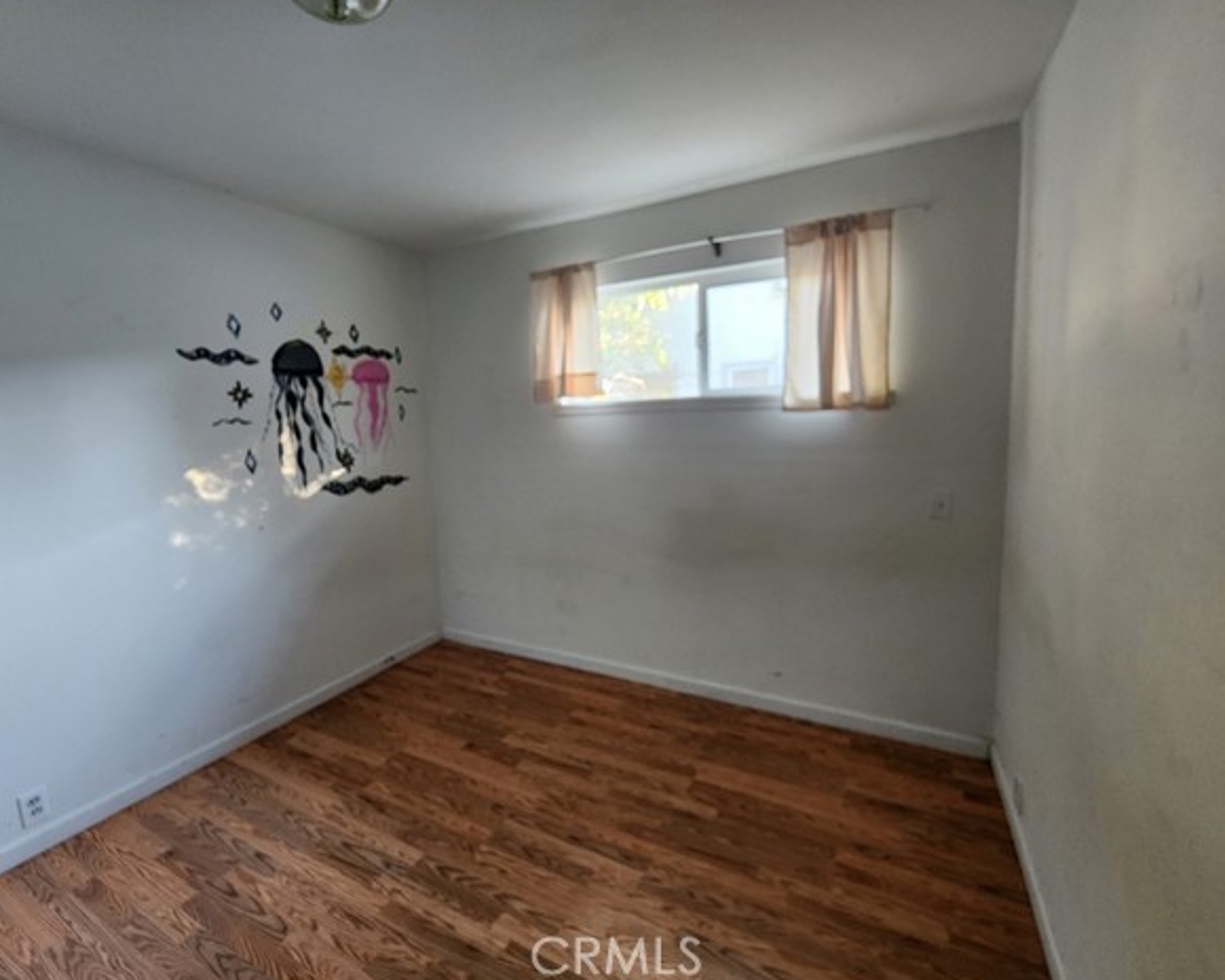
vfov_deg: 88.0
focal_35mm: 14
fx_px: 508
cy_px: 479
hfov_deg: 100.6
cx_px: 579
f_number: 2.2
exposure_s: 1/30
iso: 400
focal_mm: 2.2
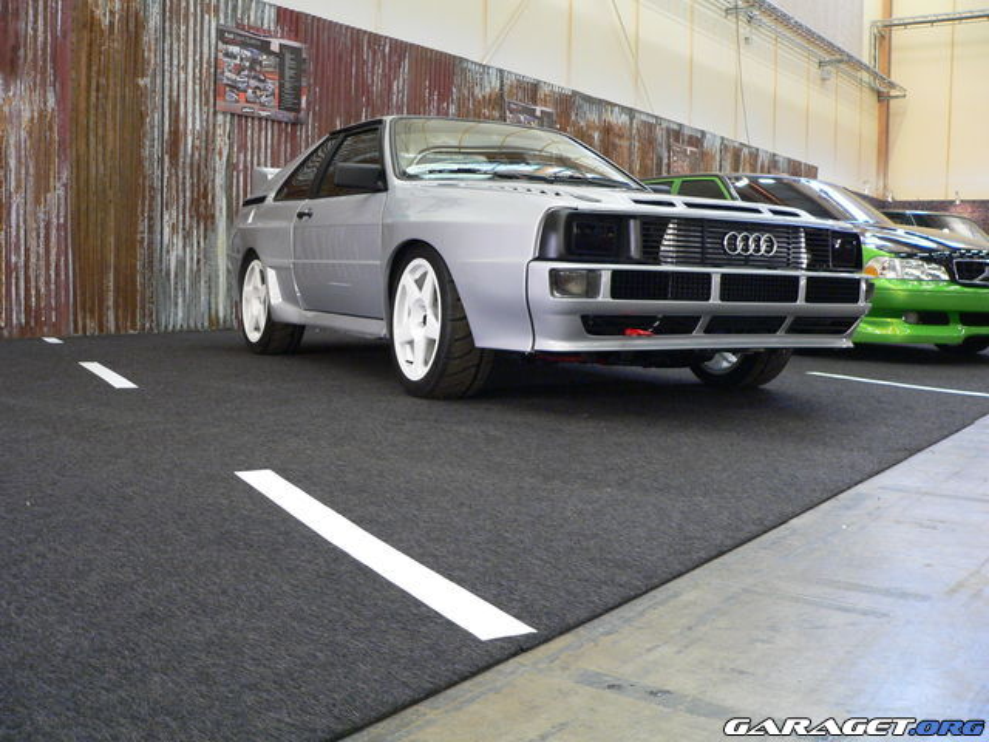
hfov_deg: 51.4
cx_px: 494
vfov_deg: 39.7
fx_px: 1029
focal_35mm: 36
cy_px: 371
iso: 200
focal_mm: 6
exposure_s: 1/13
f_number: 2.8
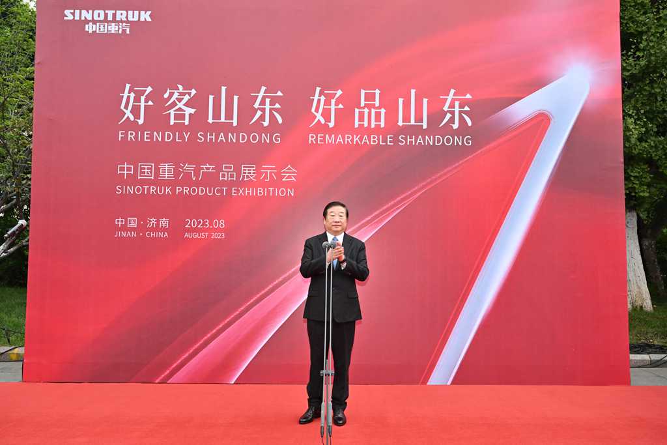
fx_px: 611
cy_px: 222
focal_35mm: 33
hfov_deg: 57.2
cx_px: 334
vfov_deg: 40.0
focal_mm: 33
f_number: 6.3
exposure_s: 1/200
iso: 1250
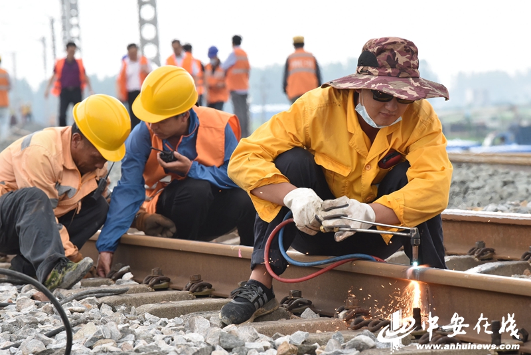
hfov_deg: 10.3
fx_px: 2951
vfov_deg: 6.9
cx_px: 266
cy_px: 178
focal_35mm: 200
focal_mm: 200
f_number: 9
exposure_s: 1/320
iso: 1600
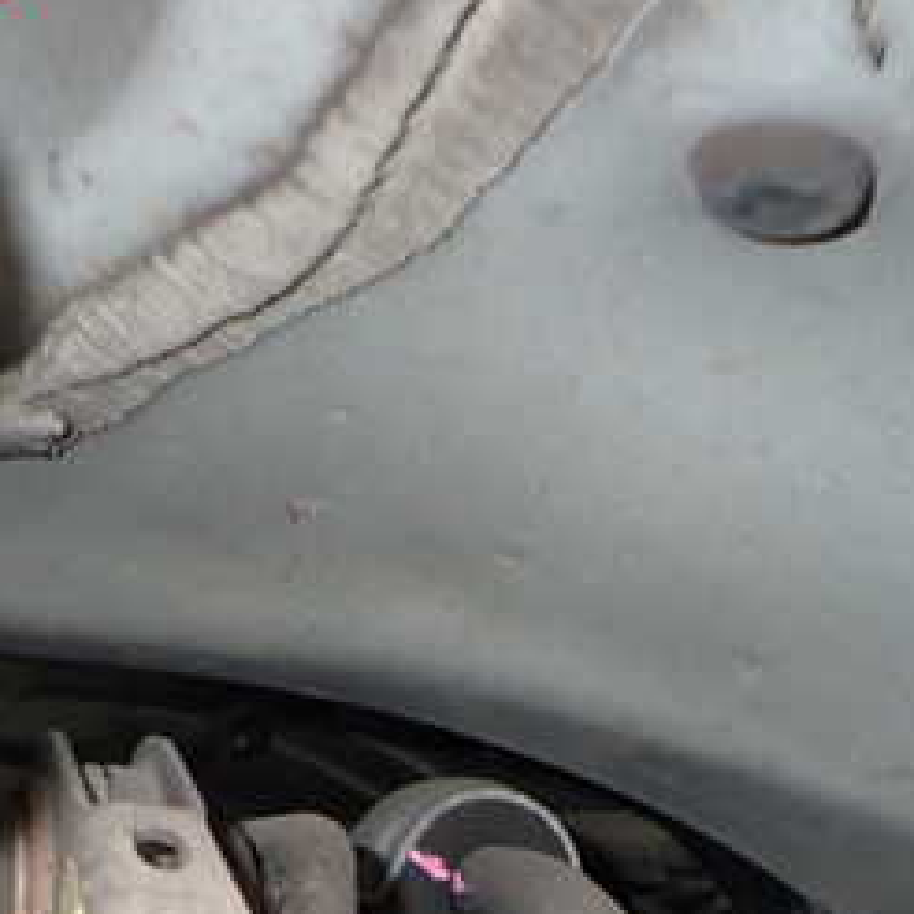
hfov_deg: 31.6
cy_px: 765
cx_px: 450
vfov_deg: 30.6
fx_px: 1613
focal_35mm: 54
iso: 200
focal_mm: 4.5
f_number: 2
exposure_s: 1/30
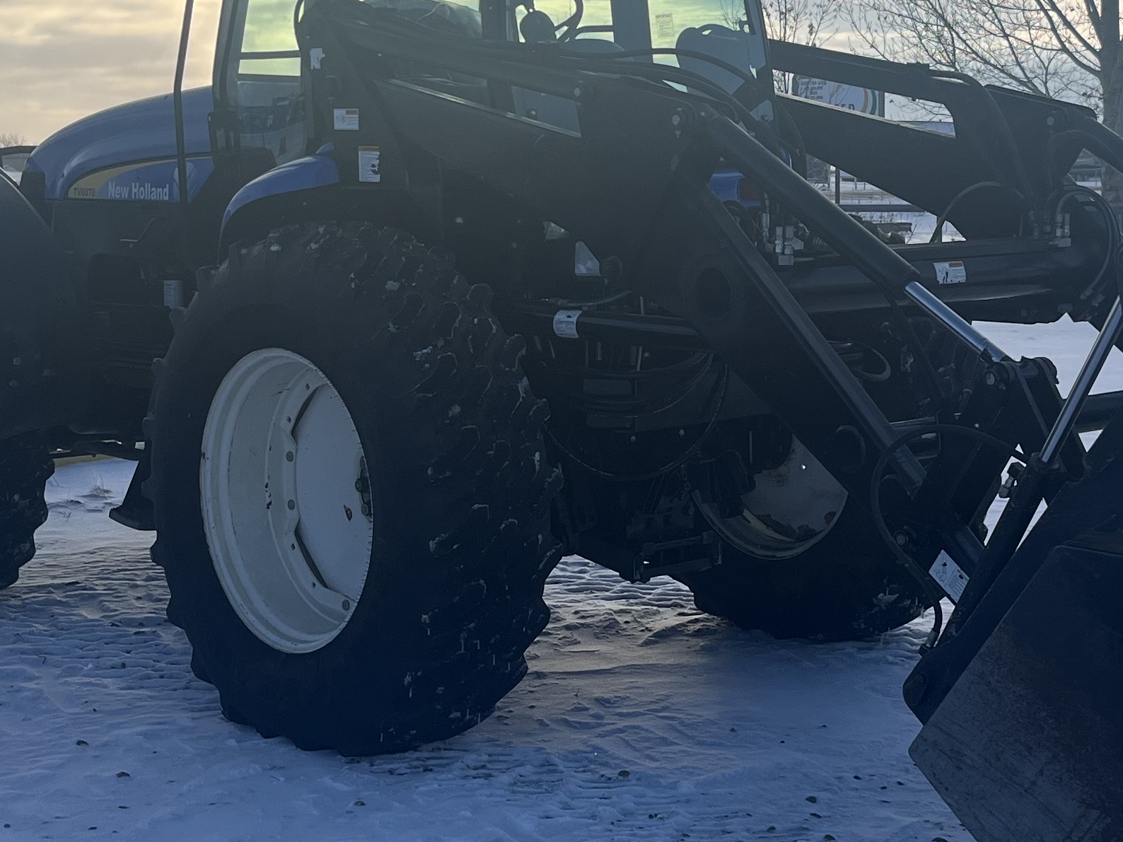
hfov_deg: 29.2
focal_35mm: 66
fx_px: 2141
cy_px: 412
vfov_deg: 22.3
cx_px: 749
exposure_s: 1/4149
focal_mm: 5.1
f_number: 1.6
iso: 50
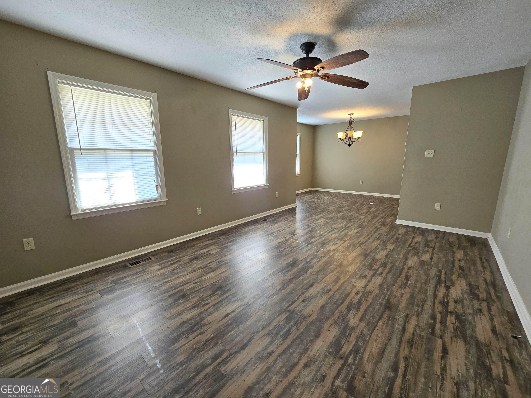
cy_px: 199
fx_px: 199
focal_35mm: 13
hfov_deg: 106.2
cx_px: 266
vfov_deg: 89.9
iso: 100
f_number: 2.2
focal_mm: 2.2
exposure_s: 1/60
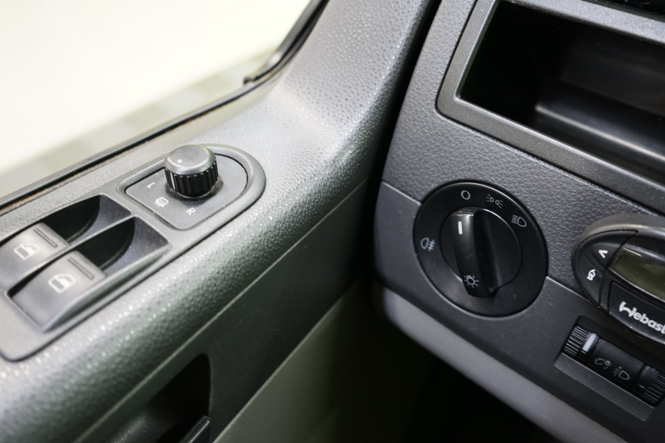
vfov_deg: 45.0
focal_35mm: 29
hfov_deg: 63.7
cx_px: 332
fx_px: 536
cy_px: 222
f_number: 5
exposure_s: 1/15
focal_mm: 29
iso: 1600
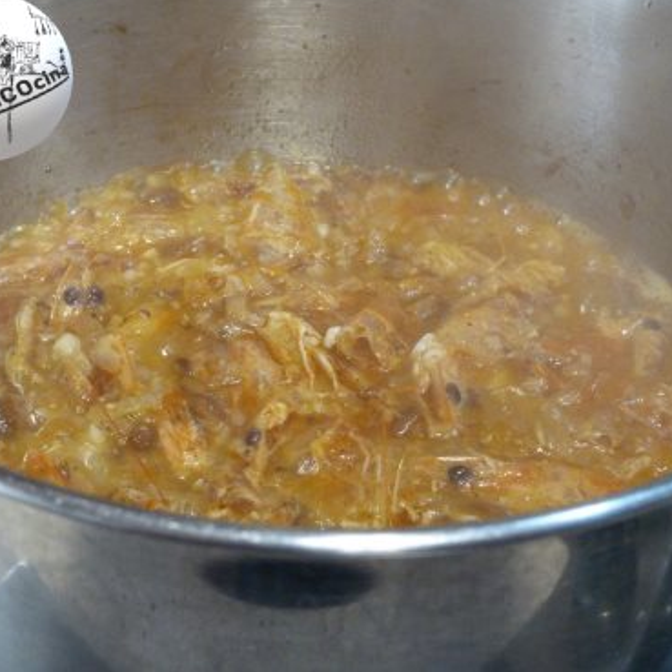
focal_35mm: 61
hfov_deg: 28.2
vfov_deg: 28.2
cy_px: 332
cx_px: 348
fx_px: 1340
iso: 800
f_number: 3.2
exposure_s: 1/30
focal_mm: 9.2
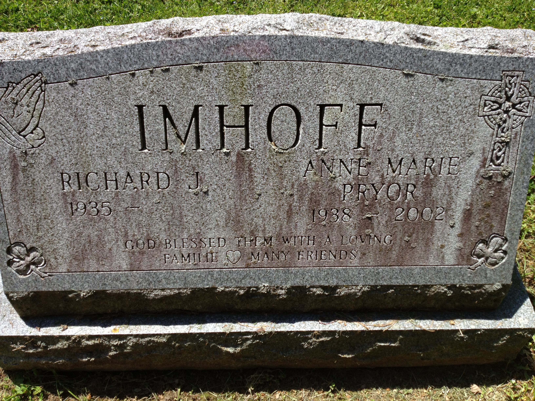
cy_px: 200
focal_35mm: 35
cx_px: 268
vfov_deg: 40.7
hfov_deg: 52.6
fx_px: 541
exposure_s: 1/1082
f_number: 2.4
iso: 64
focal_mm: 4.28
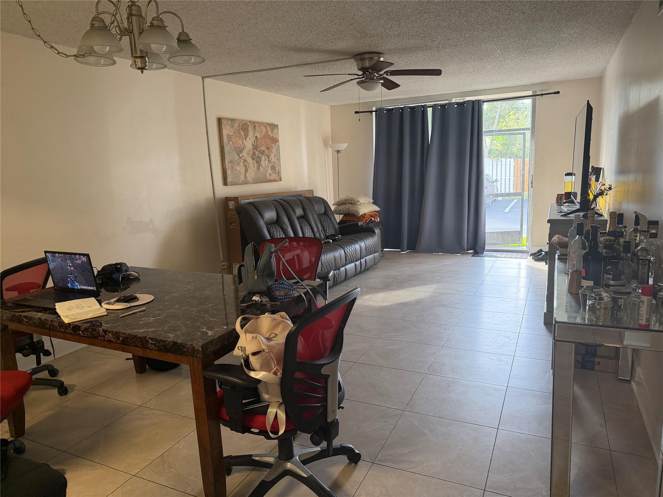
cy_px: 248
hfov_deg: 71.6
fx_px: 460
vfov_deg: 56.8
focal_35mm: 24
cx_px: 332
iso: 320
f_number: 1.78
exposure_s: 1/120
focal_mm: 6.76
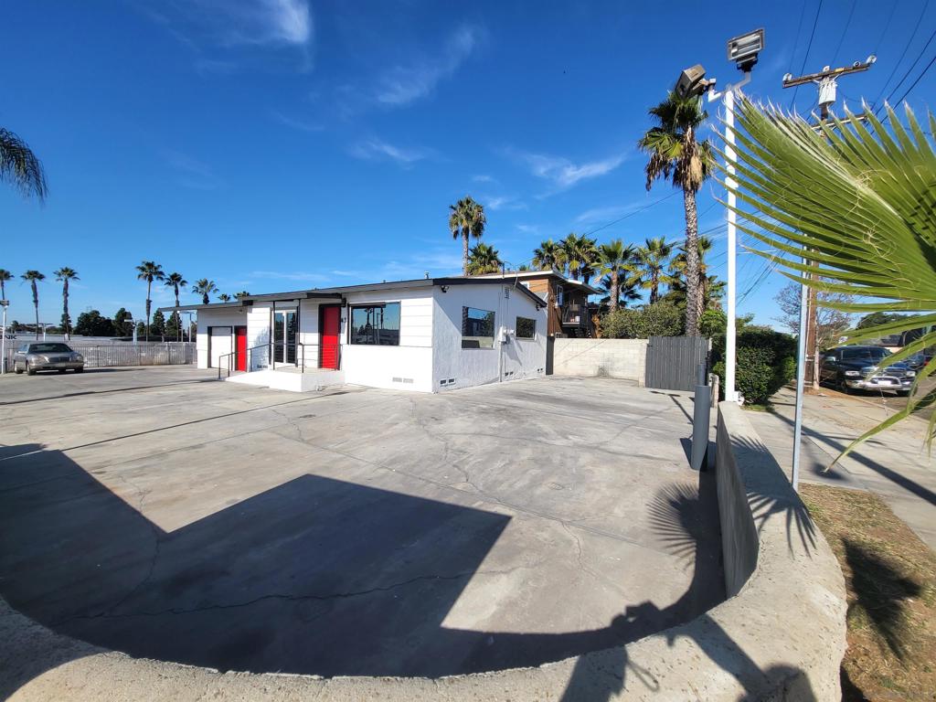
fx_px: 352
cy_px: 351
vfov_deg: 89.9
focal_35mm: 13
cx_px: 468
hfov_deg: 106.2
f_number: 2.2
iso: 32
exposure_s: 1/1205
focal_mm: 1.74
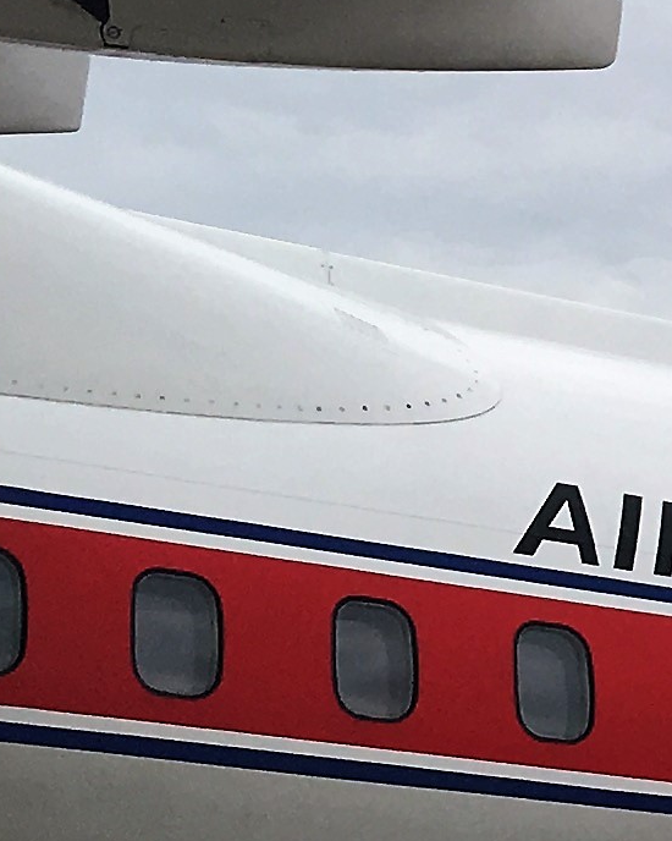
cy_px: 545
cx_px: 1729
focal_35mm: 166
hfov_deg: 8.4
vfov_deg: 11.6
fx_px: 4129
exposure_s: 1/1241
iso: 25
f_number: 2.2
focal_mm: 4.15
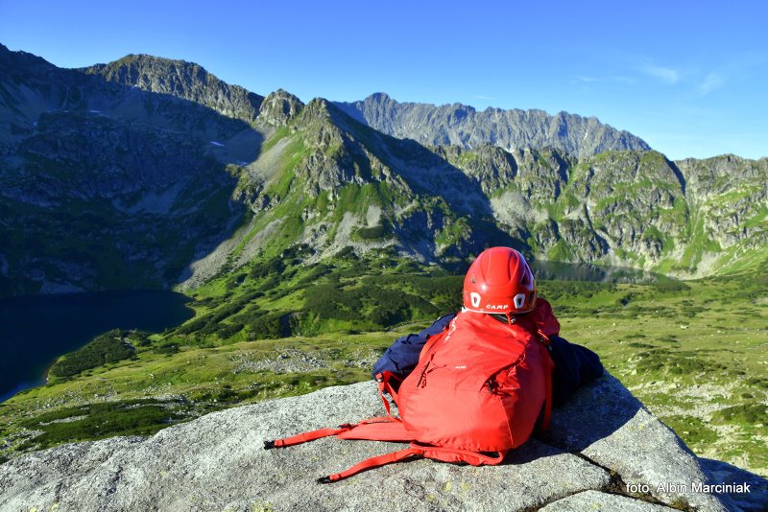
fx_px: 576
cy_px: 256
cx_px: 384
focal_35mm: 27
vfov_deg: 48.0
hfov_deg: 67.4
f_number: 8
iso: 450
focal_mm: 18
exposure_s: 1/500
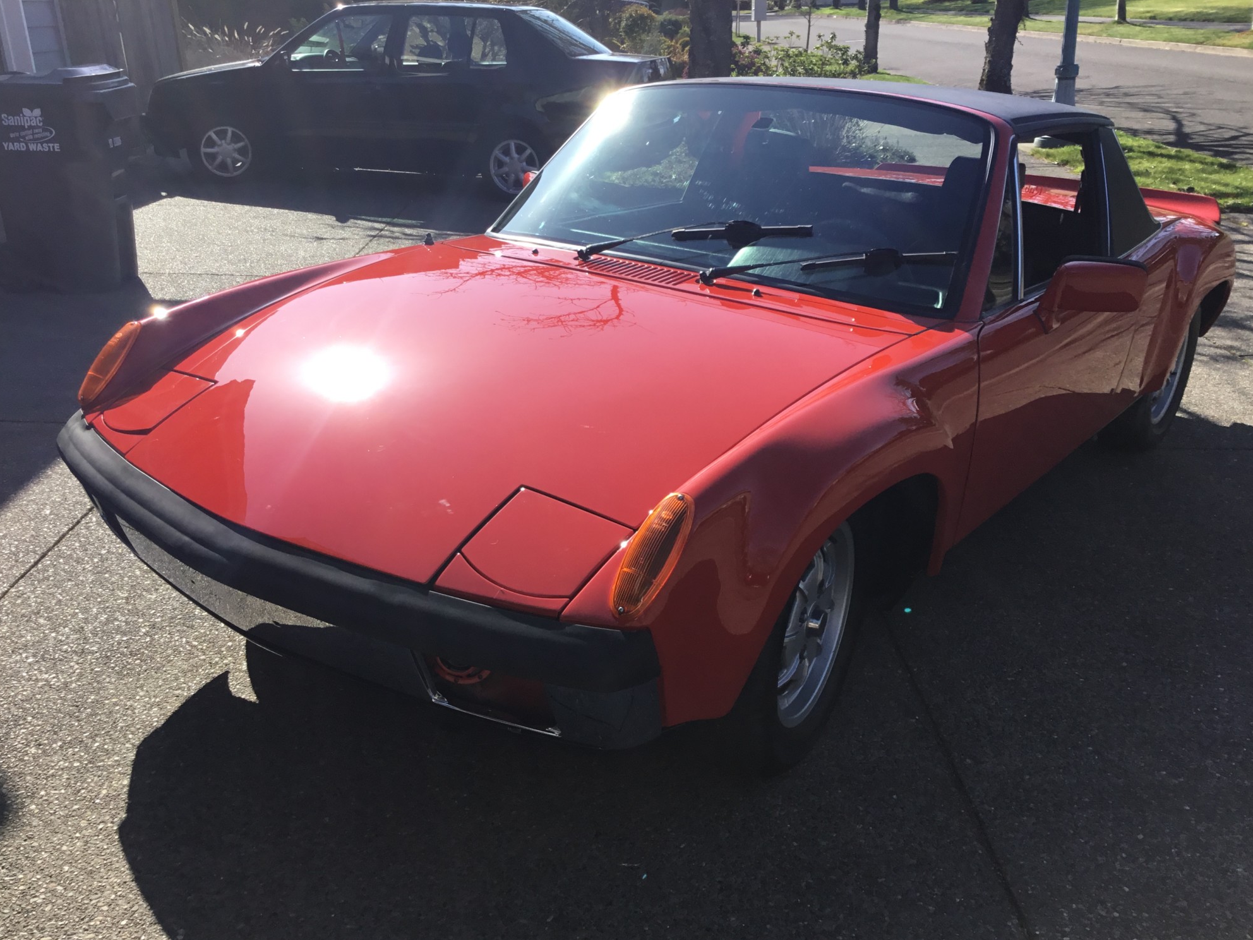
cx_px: 629
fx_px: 1158
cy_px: 483
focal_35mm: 32
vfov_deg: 44.2
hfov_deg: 56.8
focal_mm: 3.3
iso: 25
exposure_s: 1/806
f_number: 2.4
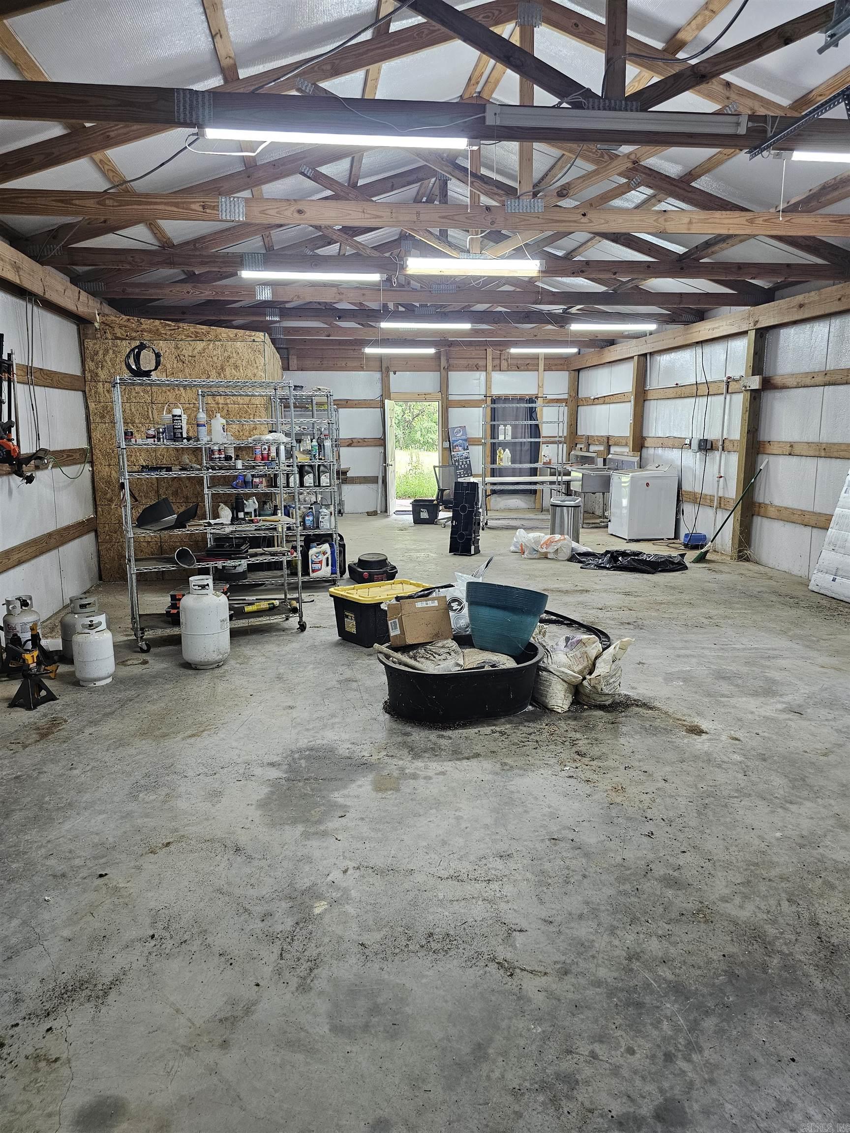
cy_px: 566
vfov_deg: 73.9
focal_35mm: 23
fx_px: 753
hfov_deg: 58.9
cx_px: 425
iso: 250
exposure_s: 1/120
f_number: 1.7
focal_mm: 6.3
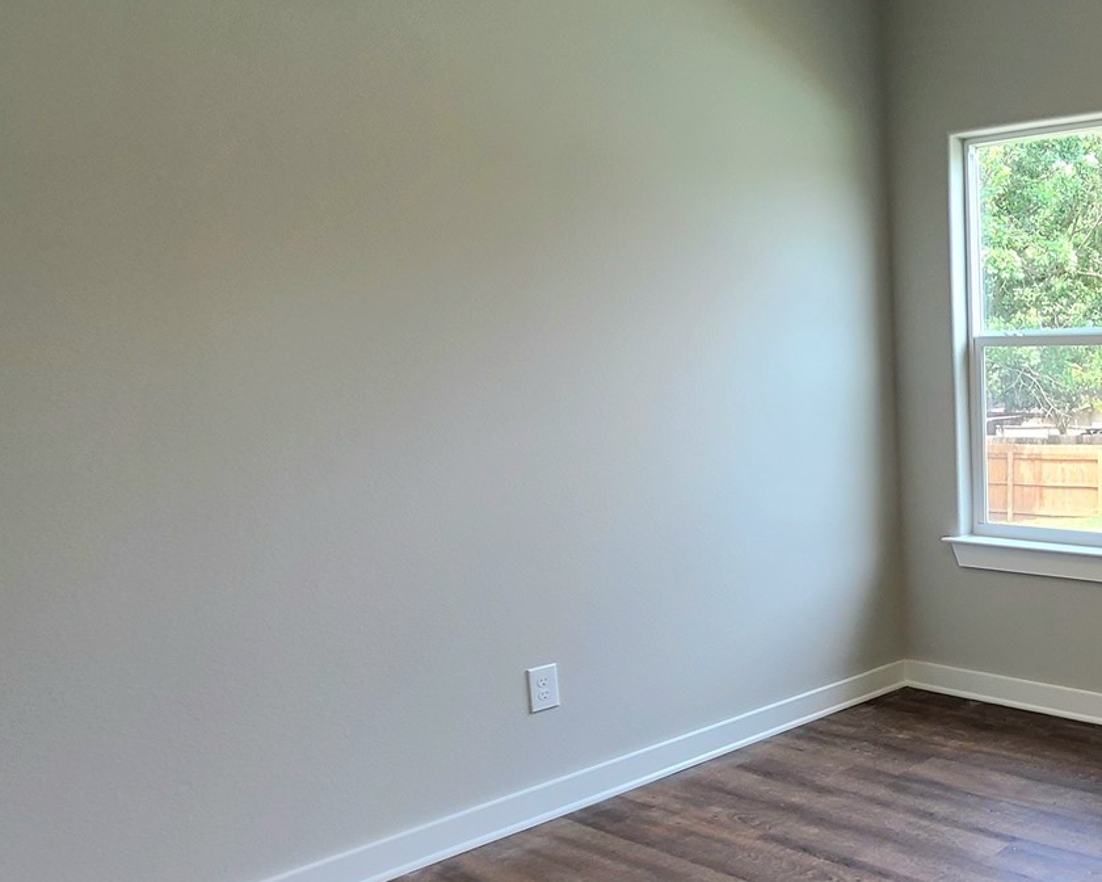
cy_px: 550
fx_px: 946
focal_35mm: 29
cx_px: 1135
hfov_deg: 48.2
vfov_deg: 49.5
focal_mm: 2.2
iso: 80
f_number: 2.2
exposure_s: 1/120
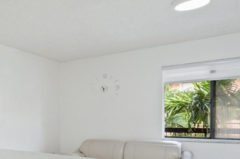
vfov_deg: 33.9
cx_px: -33
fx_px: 253
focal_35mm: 38
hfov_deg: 39.7
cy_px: 130
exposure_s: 1/5
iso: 200
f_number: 8
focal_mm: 14
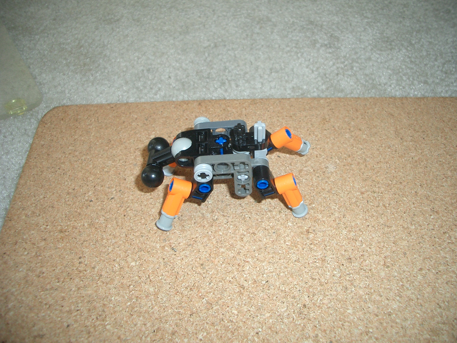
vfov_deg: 40.7
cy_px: 172
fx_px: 462
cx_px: 228
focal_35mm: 35
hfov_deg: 52.6
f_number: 2.6
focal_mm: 5.8
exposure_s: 1/40
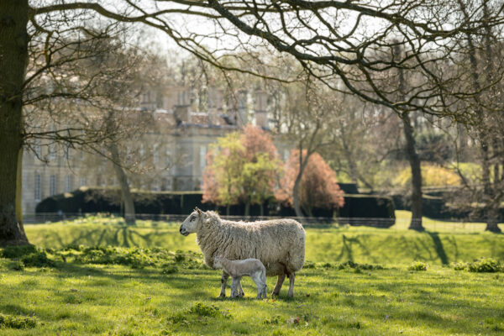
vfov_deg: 6.9
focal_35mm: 200
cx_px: 252
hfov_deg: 10.3
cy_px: 168
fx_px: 2800
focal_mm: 200
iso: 500
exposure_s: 1/500
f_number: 7.1
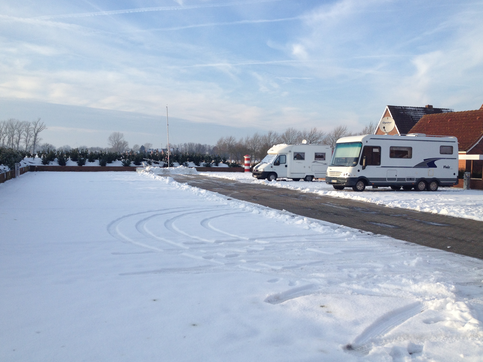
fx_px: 516
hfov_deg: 50.1
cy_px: 177
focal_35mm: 37
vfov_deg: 38.7
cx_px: 236
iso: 50
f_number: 2.4
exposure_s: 1/1042
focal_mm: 4.28
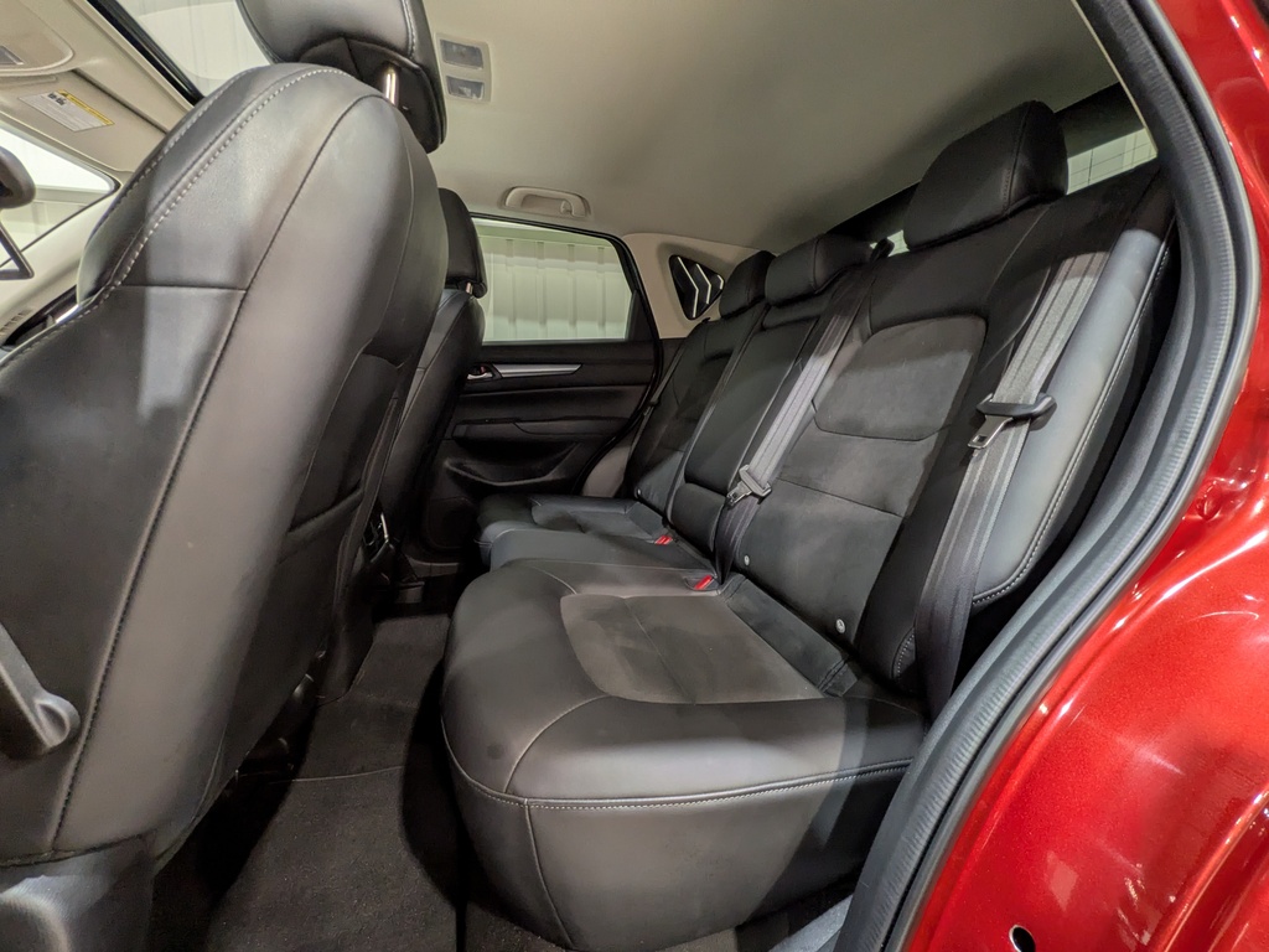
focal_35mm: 14
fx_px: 513
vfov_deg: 85.7
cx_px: 634
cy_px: 476
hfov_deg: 102.1
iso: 109
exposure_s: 1/24
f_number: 2.2
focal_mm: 1.83
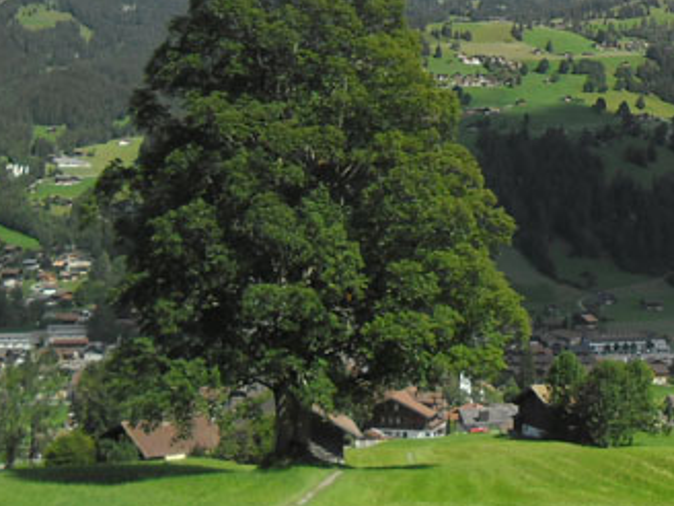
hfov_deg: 50.1
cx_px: 353
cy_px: 190
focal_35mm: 37
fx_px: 720
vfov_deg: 38.4
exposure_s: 1/861
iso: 80
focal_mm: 4.9
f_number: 3.5
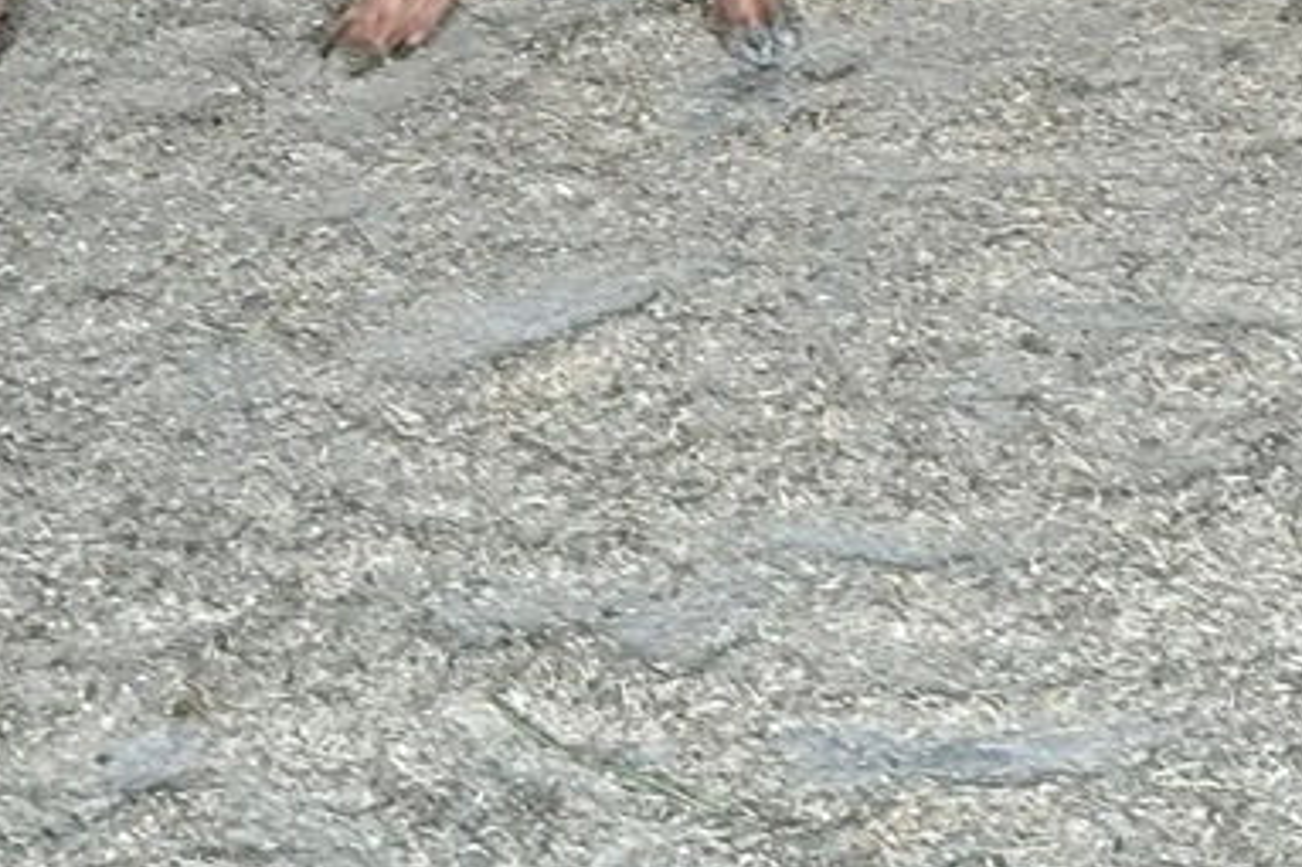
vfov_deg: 10.7
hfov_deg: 16.3
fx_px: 4519
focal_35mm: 125
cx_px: 309
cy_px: -326
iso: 640
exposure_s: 1/25
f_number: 1.65
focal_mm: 6.19
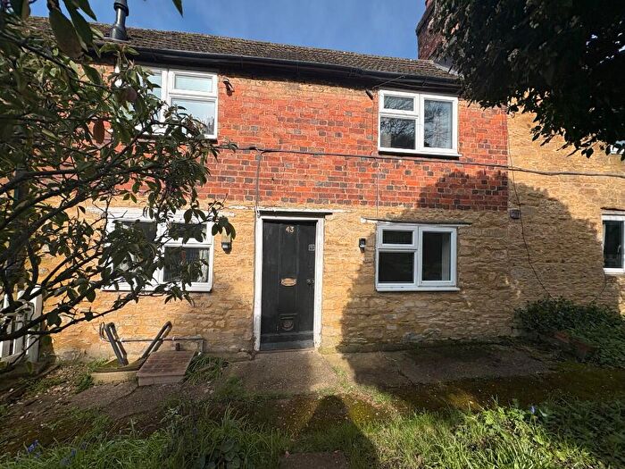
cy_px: 234
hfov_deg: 102.1
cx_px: 312
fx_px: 253
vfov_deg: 85.7
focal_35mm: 14
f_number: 2.2
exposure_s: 1/1637
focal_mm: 2.22
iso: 50
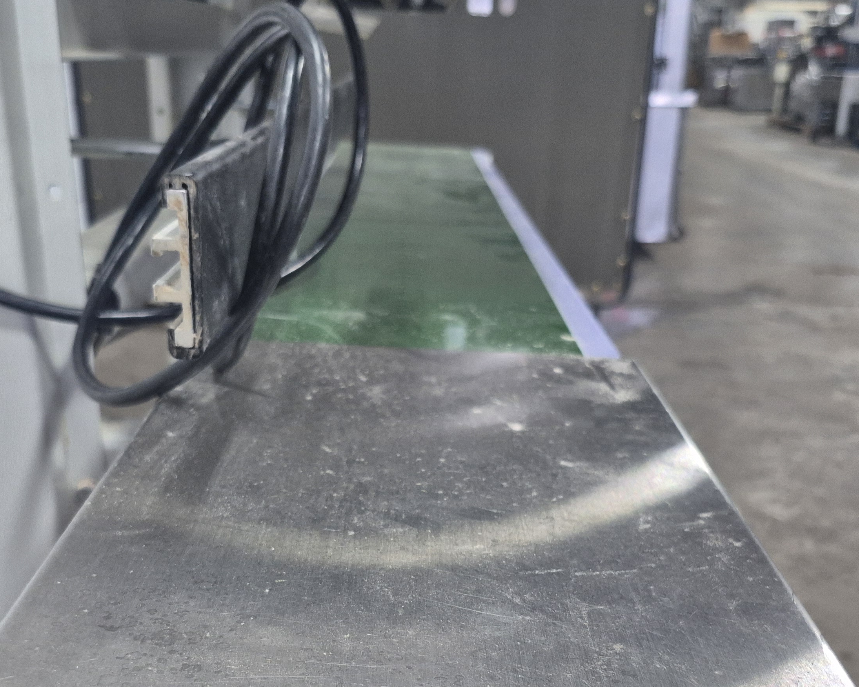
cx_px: 407
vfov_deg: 35.3
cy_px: 550
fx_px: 1042
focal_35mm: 41
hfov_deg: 44.8
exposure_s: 1/120
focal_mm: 5.4
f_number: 1.8
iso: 400
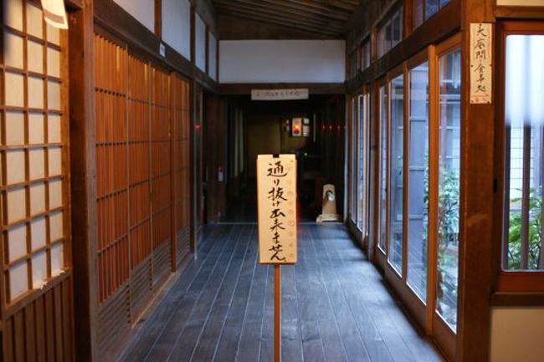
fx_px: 680
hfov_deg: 43.6
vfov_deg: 29.8
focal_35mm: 45
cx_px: 272
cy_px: 181
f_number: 1.4
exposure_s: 1/13
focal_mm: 30
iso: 400
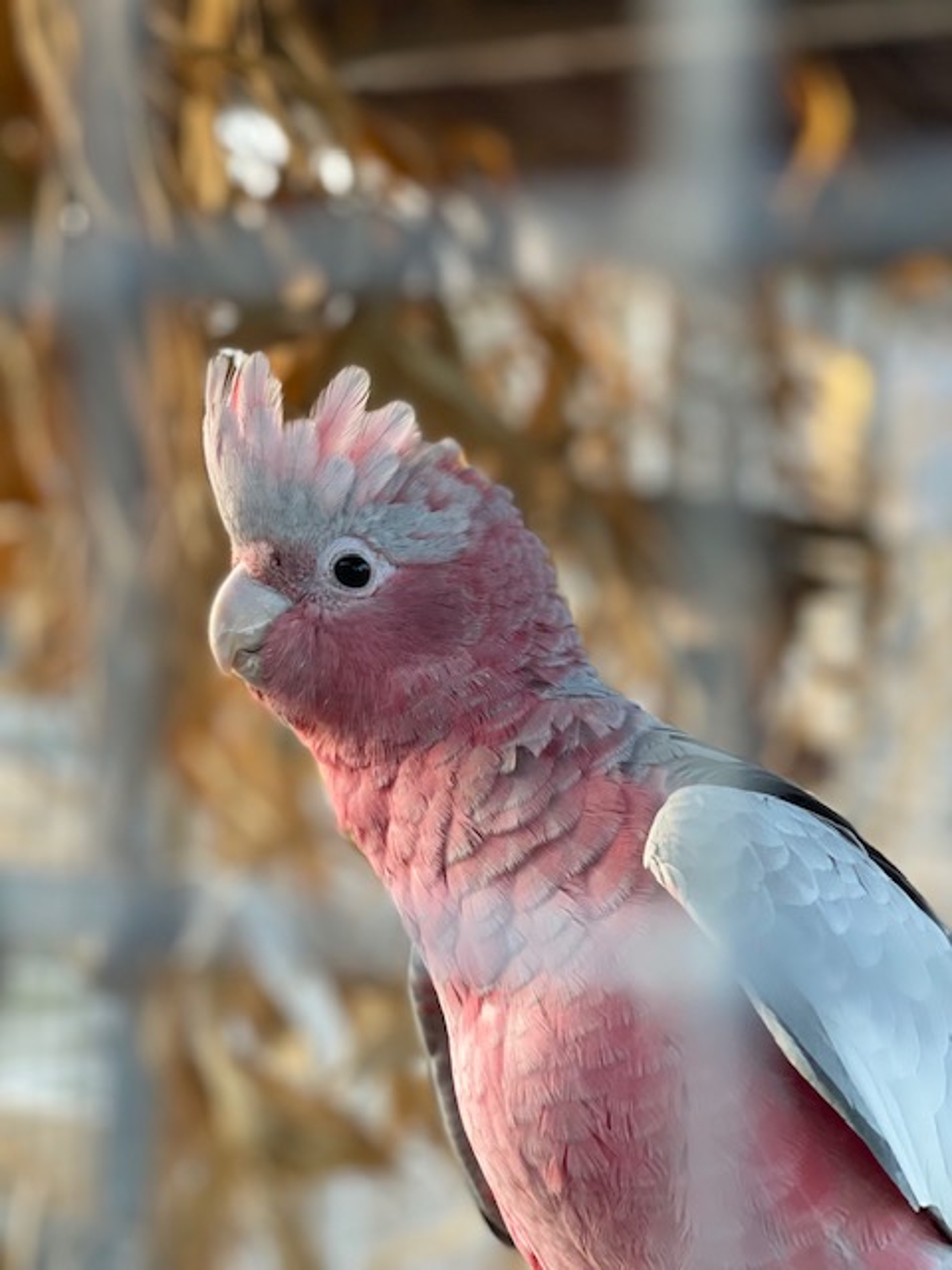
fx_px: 2347
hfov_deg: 22.9
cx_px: 476
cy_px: 635
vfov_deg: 30.3
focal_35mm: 64
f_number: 2.2
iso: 160
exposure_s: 1/121
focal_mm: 7.5
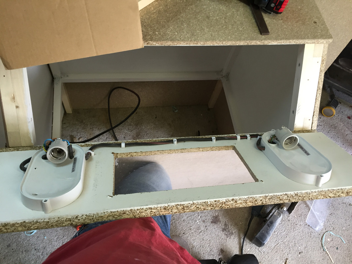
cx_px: 176
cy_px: 132
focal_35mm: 29
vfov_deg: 48.2
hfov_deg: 61.7
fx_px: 295
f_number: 2.2
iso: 80
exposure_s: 1/33
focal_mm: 4.15
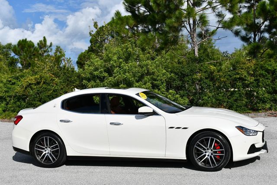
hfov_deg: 35.6
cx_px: 138
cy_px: 92
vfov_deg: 24.2
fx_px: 431
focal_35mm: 56
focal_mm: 28
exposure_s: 1/400
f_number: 10
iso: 100
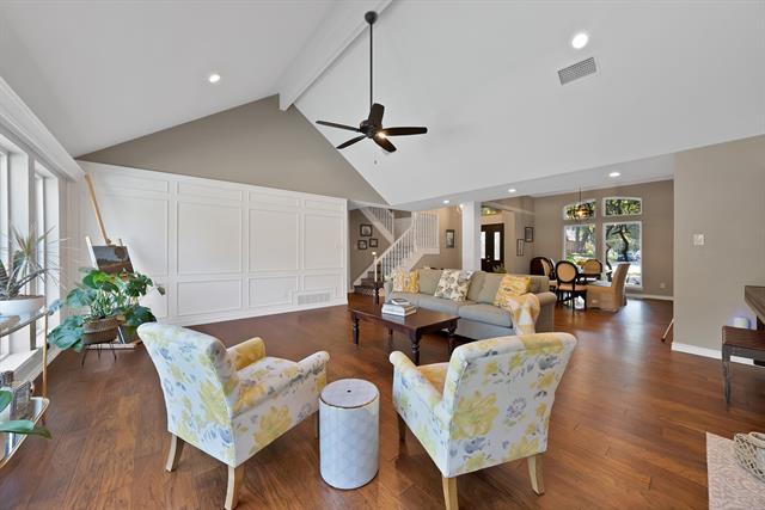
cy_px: 255
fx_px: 255
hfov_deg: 112.6
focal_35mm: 12
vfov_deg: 90.0
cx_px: 382
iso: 1600
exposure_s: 1/10
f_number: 9
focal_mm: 12
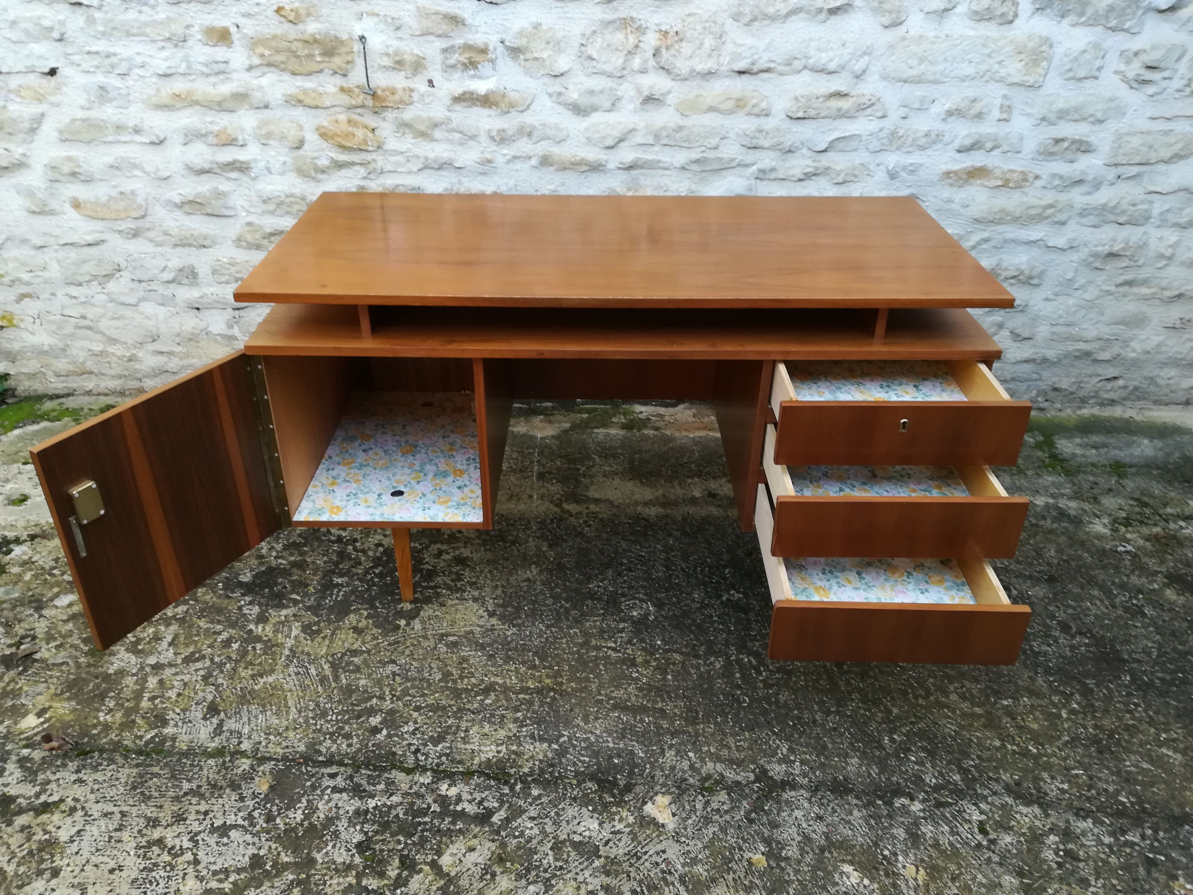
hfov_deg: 67.3
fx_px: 896
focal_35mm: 26
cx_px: 596
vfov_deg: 53.1
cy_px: 448
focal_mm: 3.83
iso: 125
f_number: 2.2
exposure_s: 1/33.3
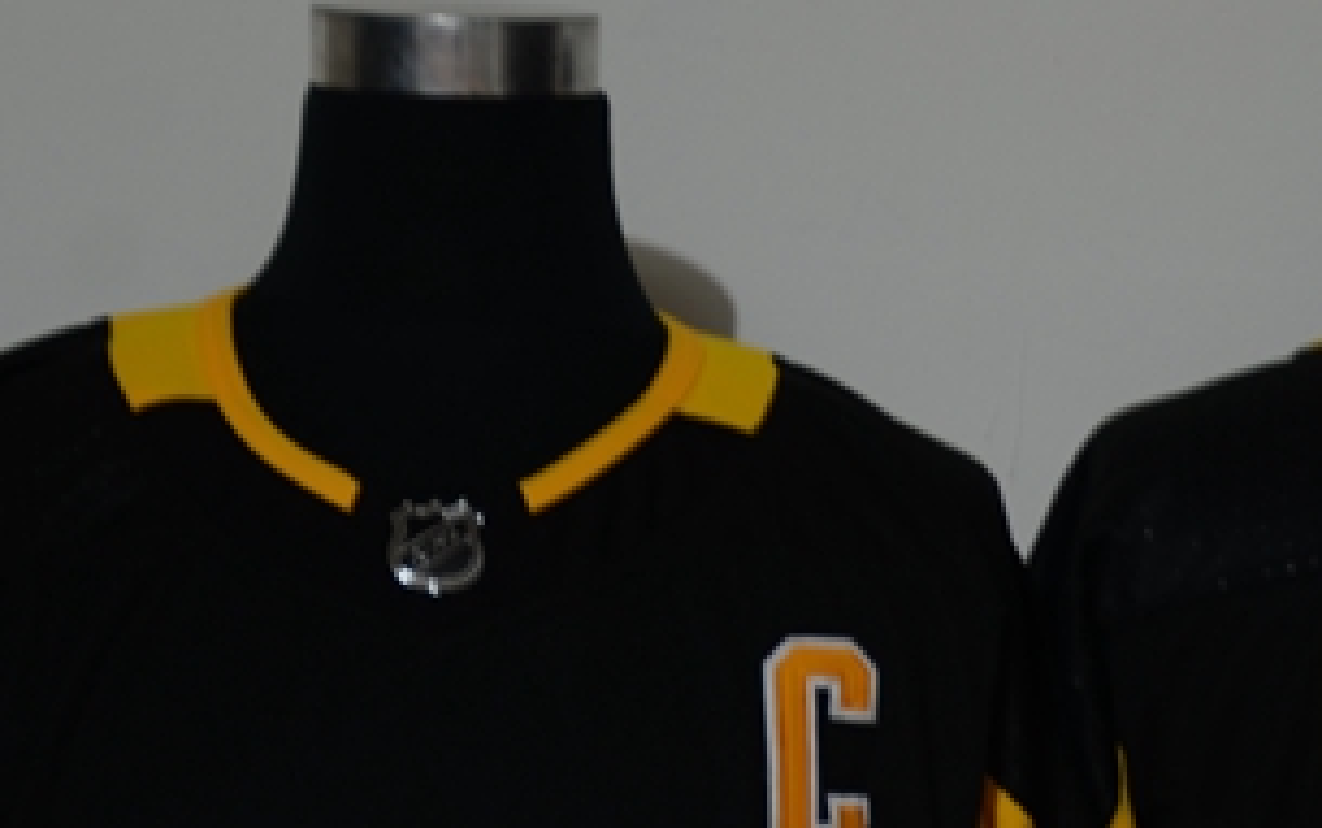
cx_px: 1032
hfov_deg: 10.4
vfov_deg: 6.5
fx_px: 7210
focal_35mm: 200
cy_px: 1140
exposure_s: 1
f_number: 4.8
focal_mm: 50
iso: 100
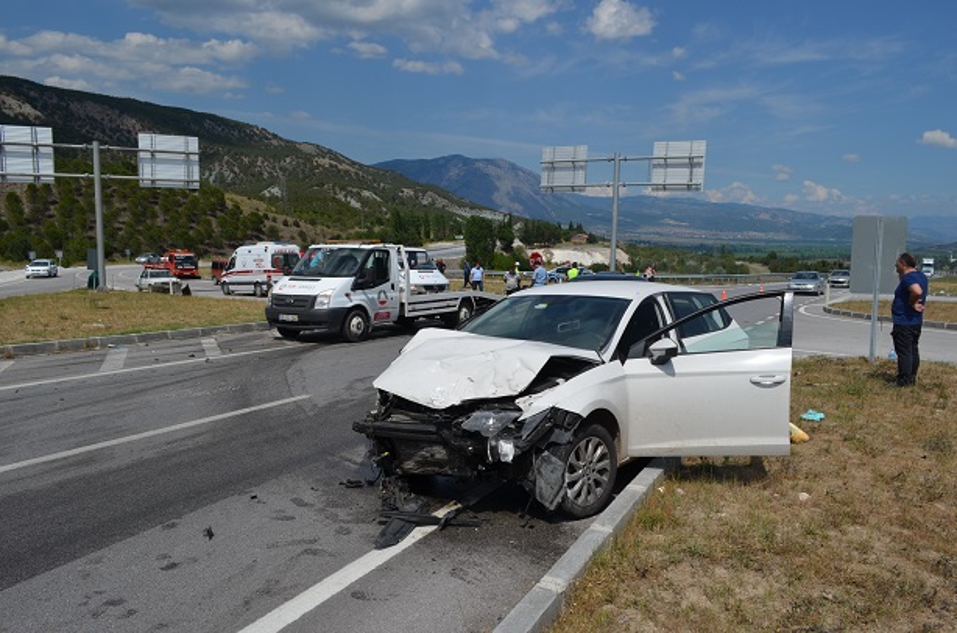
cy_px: 316
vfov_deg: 47.7
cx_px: 478
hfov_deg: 67.5
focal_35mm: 27
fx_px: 716
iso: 100
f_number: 10
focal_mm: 18
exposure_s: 1/400
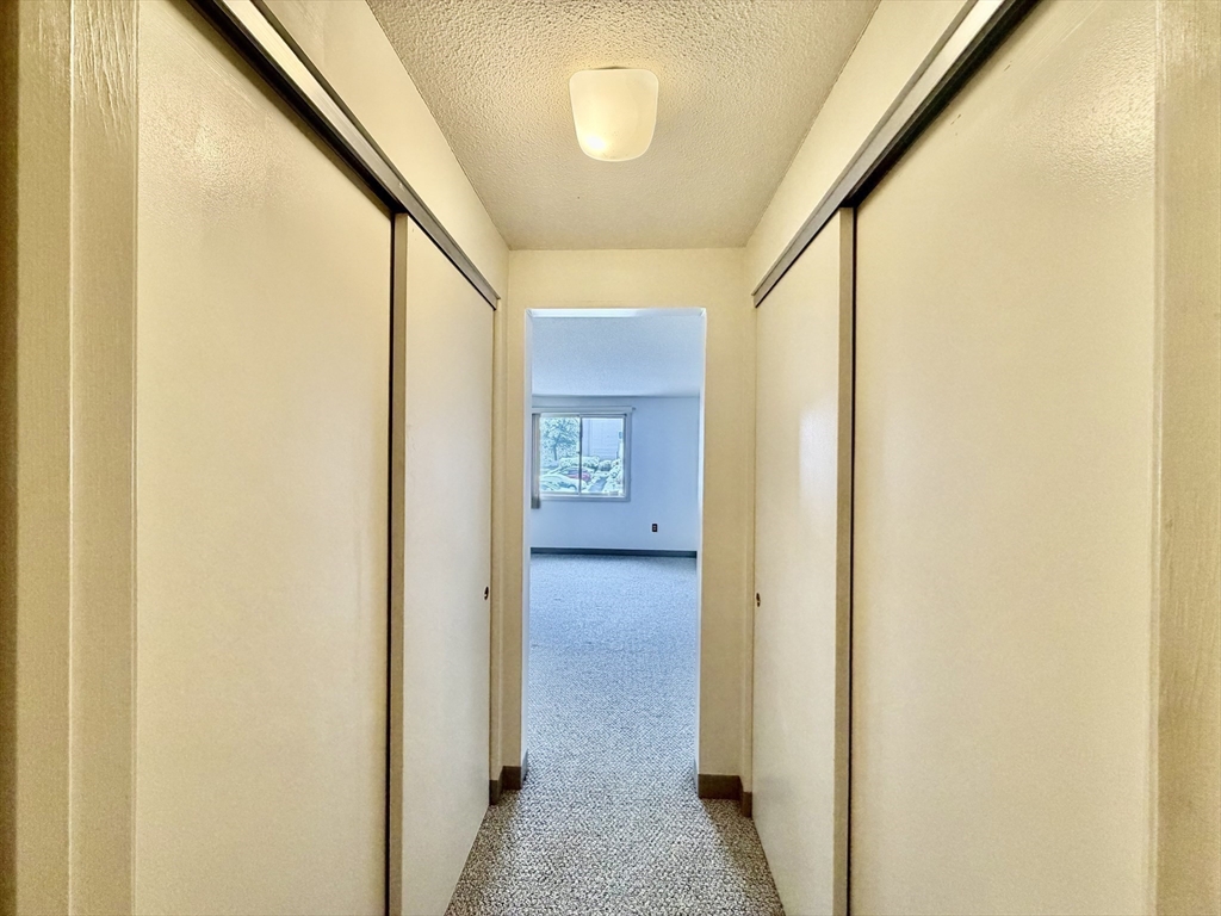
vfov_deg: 85.7
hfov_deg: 102.1
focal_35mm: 14
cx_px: 610
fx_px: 494
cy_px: 458
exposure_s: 1/120
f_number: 2.2
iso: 250
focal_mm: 2.22
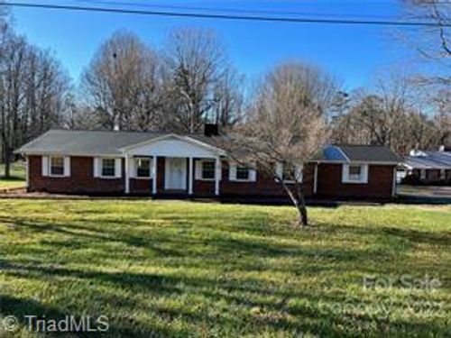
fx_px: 339
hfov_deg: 67.3
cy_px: 169
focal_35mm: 26
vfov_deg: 53.1
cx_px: 226
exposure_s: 1/1311
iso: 50
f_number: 1.5
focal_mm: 5.7
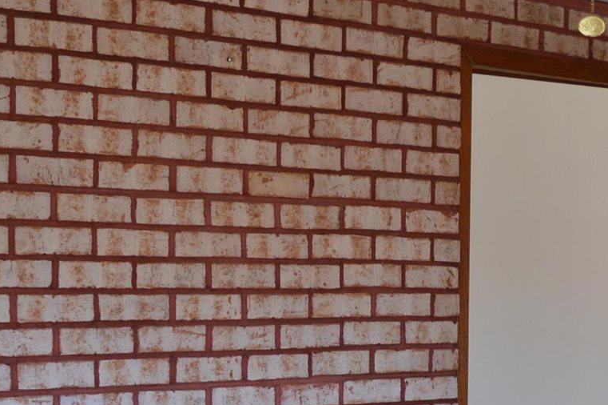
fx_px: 1839
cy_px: 508
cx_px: 777
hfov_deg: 17.7
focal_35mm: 109
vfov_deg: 12.2
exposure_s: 1/60
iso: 400
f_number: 4
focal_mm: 18
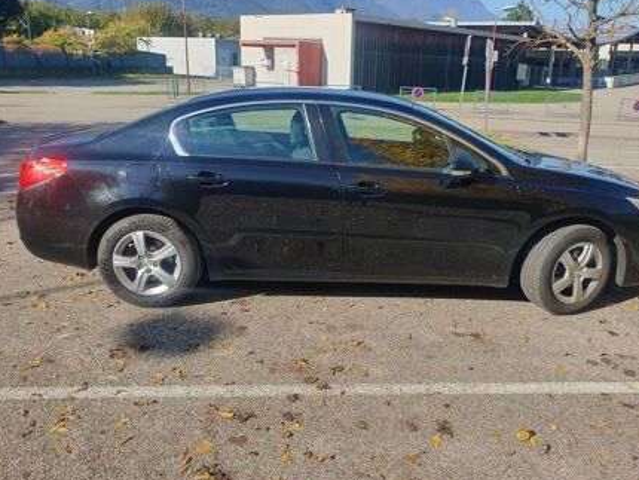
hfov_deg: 61.5
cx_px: 352
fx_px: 536
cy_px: 245
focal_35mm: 29
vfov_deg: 48.3
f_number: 2.4
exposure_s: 1/776
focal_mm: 4.32
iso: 50
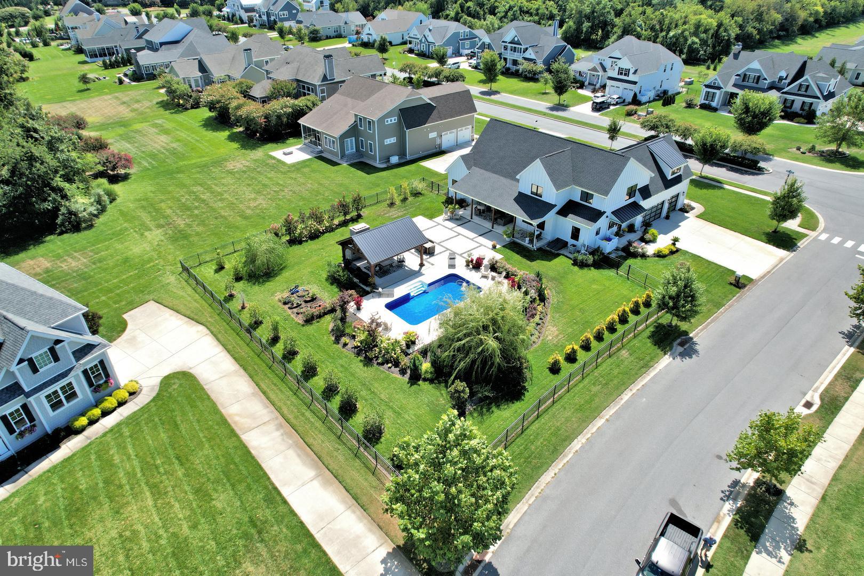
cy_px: 288
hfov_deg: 78.6
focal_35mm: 22
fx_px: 528
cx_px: 432
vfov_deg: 57.2
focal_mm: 8.38
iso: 100
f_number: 2.8
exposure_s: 1/1250
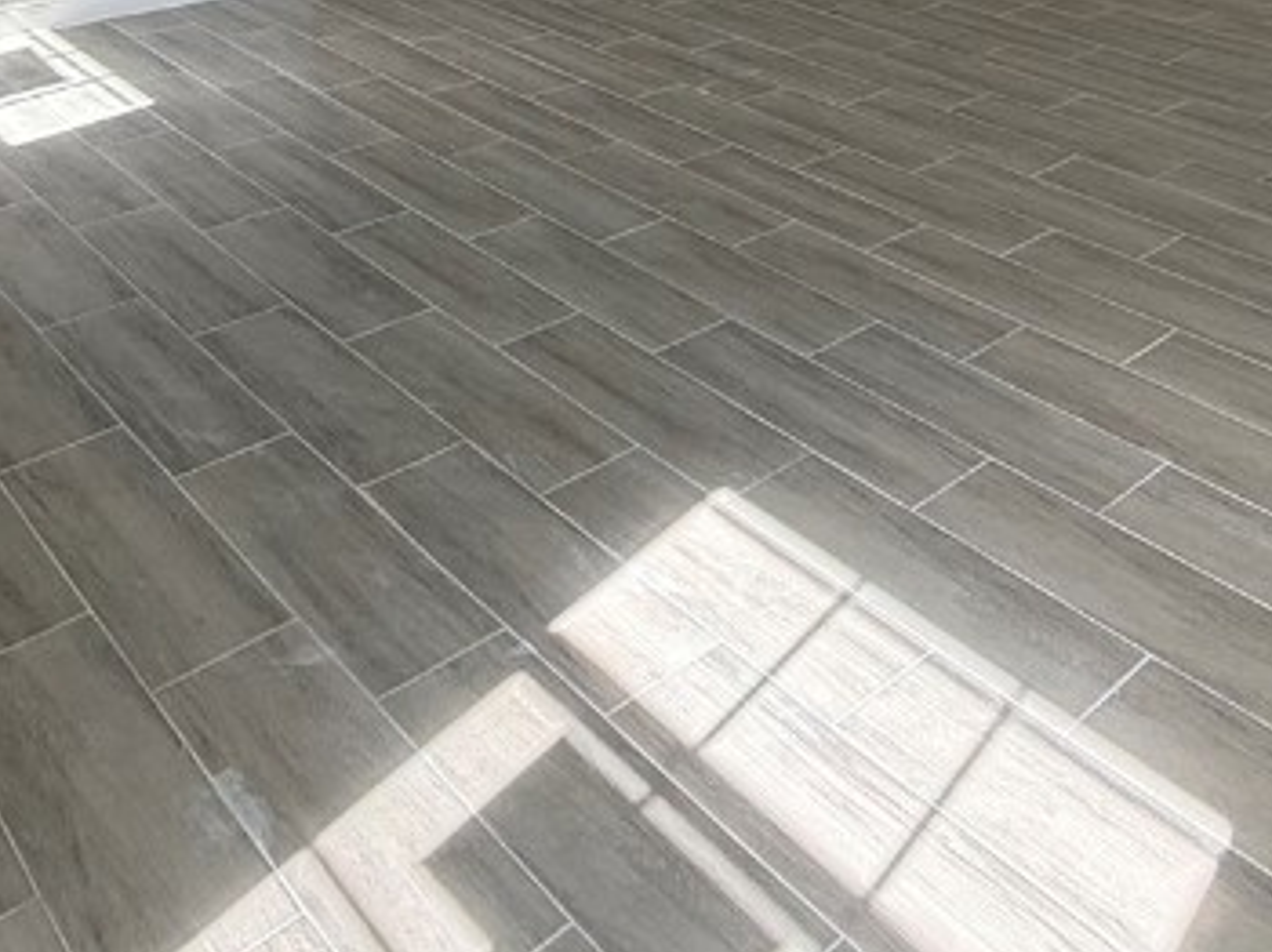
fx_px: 1506
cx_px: 691
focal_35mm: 41
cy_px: -356
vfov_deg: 27.7
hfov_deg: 45.8
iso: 64
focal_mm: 2.22
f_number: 2.2
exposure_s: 1/145
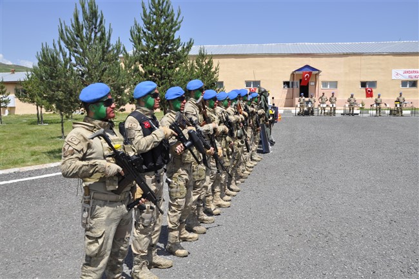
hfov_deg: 57.3
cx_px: 210
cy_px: 140
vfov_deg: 39.9
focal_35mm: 33
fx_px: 384
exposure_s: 1/320
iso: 200
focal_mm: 22
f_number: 9
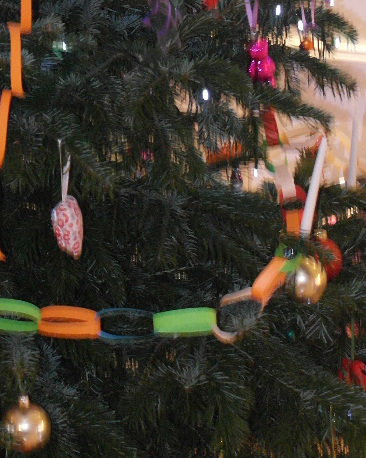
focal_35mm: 174
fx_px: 2356
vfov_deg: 11.0
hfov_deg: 8.8
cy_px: 18
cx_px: -90
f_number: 4.5
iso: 1600
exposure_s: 1/13
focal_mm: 35
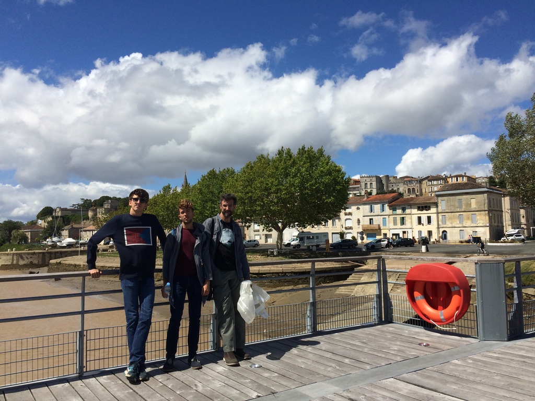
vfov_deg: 48.2
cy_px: 200
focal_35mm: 29
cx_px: 268
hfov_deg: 61.7
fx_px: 448
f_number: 2.2
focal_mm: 4.15
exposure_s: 1/4566
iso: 40
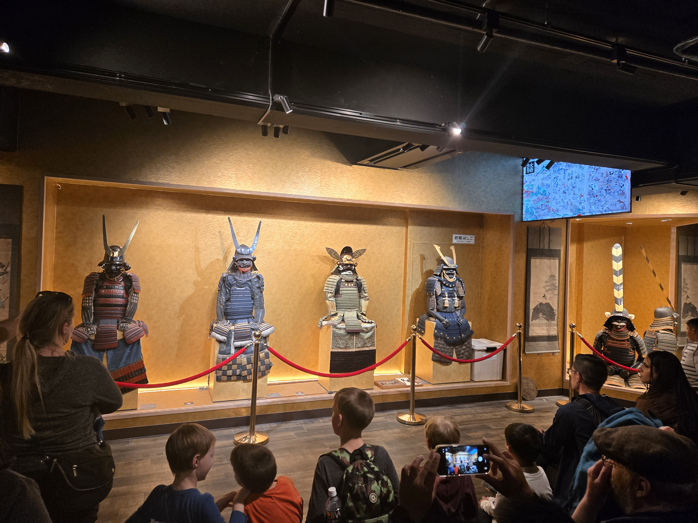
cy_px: 262
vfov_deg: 58.9
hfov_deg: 73.9
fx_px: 464
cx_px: 349
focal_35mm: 23
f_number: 1.8
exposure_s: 1/100
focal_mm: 5.4
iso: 160
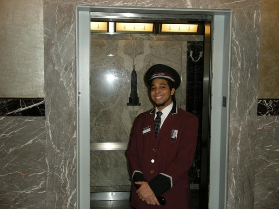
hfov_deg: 50.1
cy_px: 104
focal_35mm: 37
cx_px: 140
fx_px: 298
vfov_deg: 38.7
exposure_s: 1/60
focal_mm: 7.9
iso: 142
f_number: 2.8
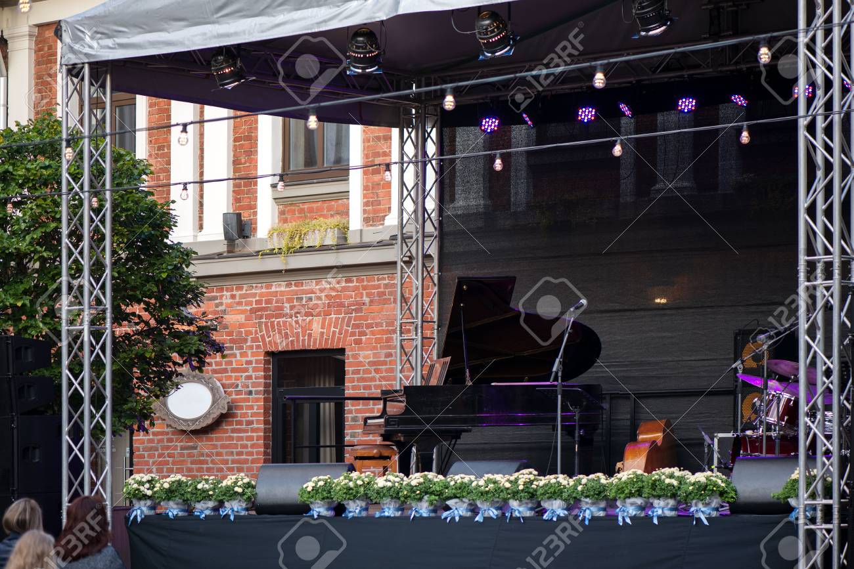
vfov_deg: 13.0
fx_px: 2491
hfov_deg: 19.5
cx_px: 427
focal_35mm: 105
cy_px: 284
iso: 125
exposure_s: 1/125
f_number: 3.3
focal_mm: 105
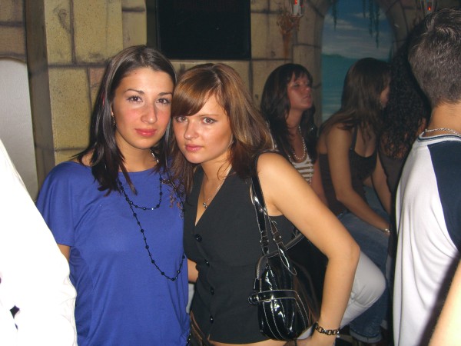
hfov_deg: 49.0
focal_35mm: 38
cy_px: 173
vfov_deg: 37.7
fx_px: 506
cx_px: 230
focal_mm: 7.9
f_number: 2.8
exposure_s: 1/60
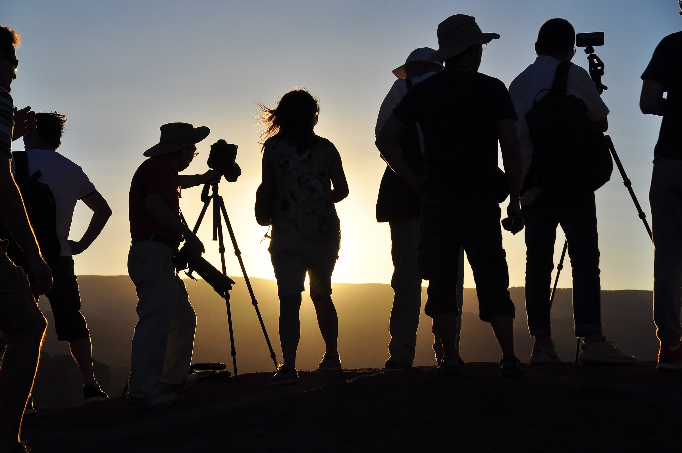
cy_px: 226
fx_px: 1845
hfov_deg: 20.9
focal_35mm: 98
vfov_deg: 14.0
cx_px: 341
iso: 200
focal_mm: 65
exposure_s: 1/1250
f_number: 9
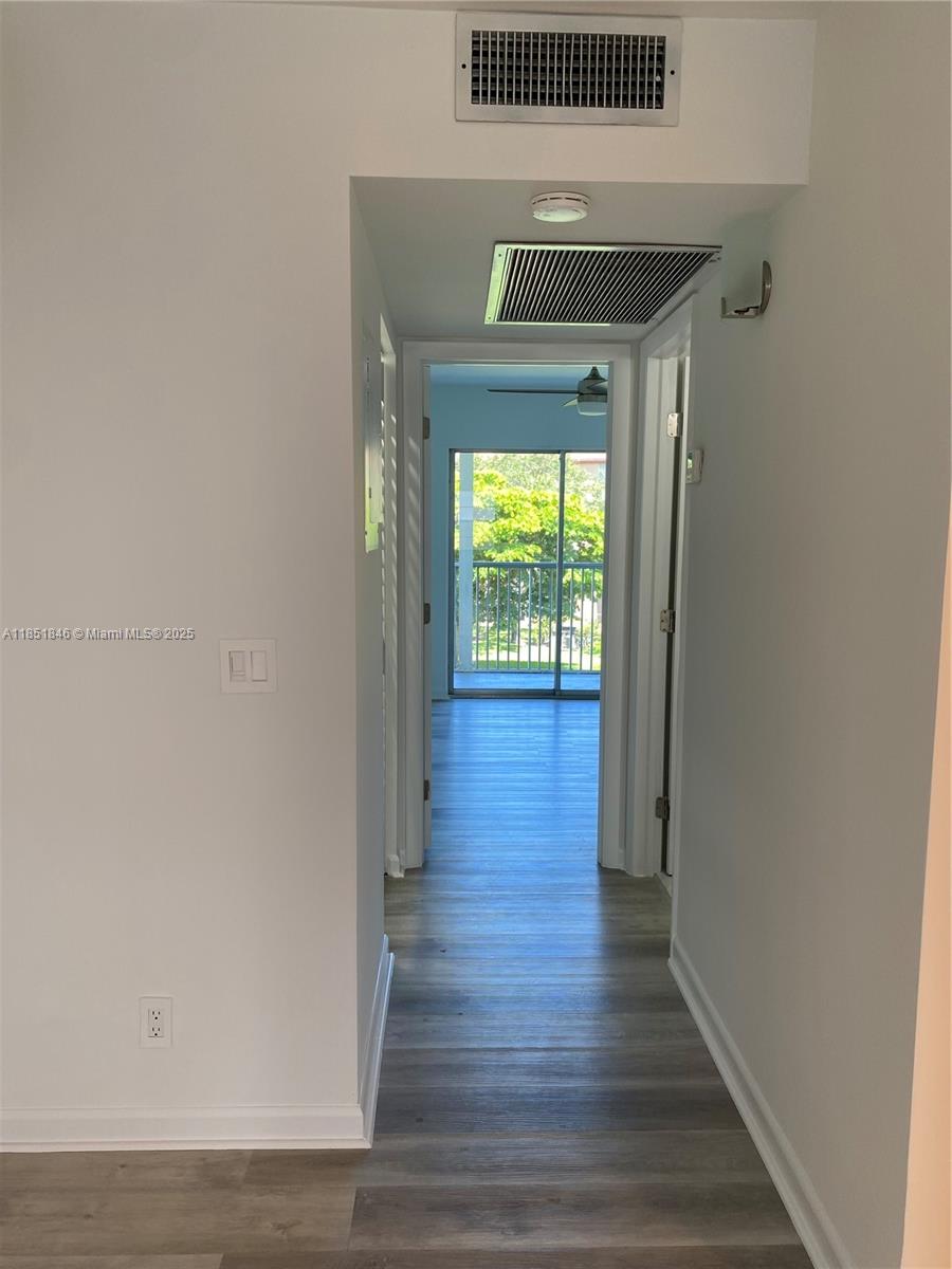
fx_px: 953
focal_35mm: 26
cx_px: 476
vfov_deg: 67.3
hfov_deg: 53.1
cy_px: 634
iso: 80
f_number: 1.8
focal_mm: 4.25
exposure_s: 1/120
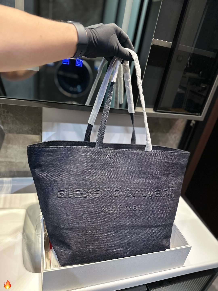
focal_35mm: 24
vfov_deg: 71.6
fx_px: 202
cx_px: 109
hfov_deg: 56.8
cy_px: 146
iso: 160
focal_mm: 6.86
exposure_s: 1/50
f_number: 1.78
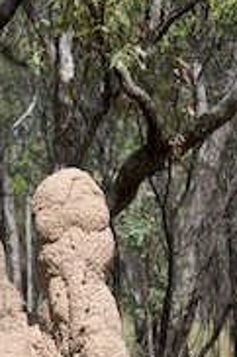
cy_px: 500
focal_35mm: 495
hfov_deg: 2.8
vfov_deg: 4.2
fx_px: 4897
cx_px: 74
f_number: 10
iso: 320
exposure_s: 1/400
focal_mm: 100
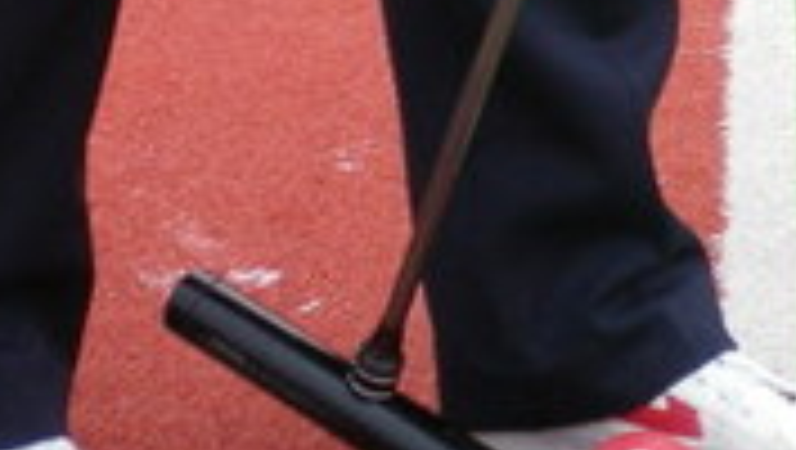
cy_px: -176
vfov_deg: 8.5
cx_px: 607
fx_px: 2958
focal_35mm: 140
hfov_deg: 15.3
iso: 64
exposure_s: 1/125
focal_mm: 6.3
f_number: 3.1
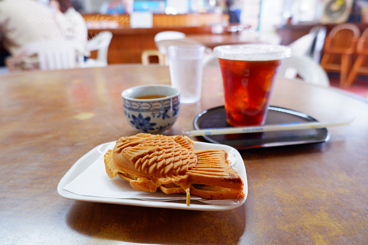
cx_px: 184
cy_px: 122
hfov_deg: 76.1
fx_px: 235
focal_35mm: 23
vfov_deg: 55.1
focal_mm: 15
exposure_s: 1/34
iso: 640
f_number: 3.5
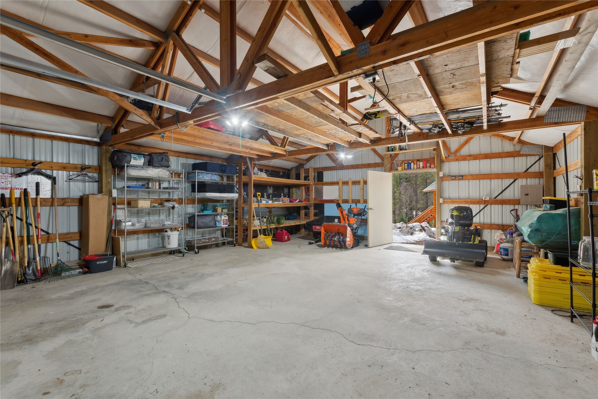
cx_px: 299
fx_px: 249
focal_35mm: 15
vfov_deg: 77.3
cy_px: 200
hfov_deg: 100.4
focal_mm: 10
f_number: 6.3
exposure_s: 1/20
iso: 200
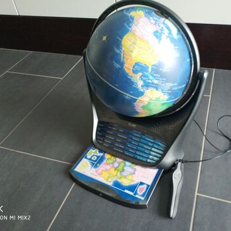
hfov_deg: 43.8
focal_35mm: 38
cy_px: 115
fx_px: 287
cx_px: 127
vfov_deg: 43.9
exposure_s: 1/17
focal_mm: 4.5
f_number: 2
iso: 550
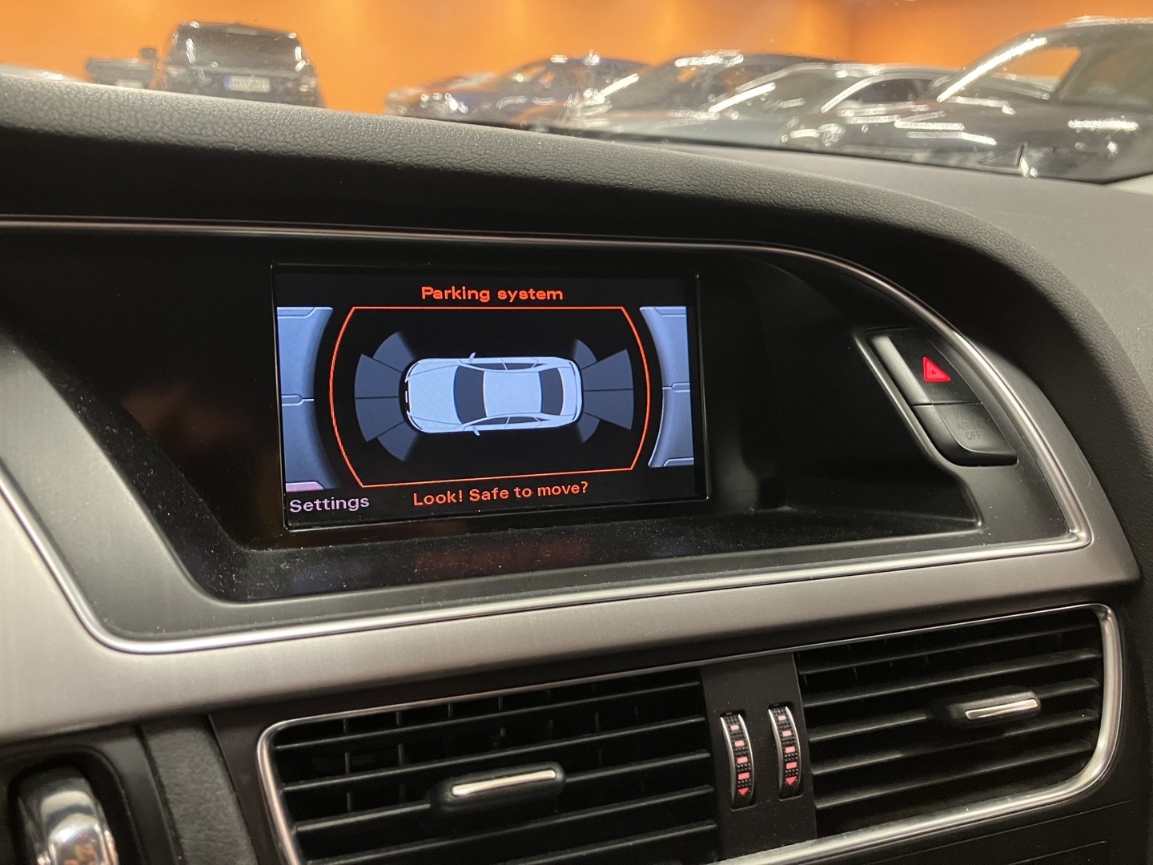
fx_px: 933
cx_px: 576
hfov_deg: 63.4
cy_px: 432
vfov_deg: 49.7
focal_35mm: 28
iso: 400
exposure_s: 1/40
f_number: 1.8
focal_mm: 3.99
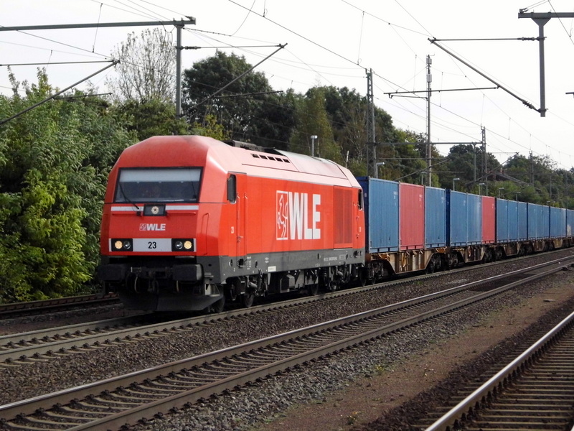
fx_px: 1758
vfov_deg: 14.0
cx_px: 287
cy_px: 216
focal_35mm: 106
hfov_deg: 18.5
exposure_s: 1/234
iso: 400
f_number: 12.9
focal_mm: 19
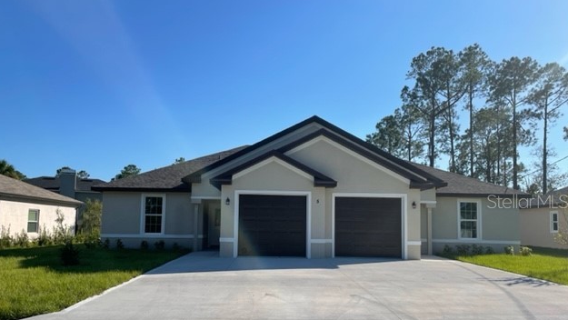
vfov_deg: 39.9
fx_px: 437
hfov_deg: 66.0
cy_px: 201
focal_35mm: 29
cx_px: 282
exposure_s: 1/4464
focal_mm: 4.2
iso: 32
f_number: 1.6
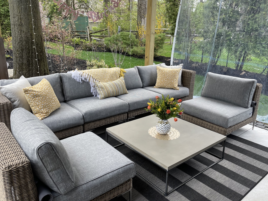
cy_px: 93
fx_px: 225
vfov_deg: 48.2
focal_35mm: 29
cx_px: 130
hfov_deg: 61.6
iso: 32
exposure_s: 1/171
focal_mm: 4.2
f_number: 1.6
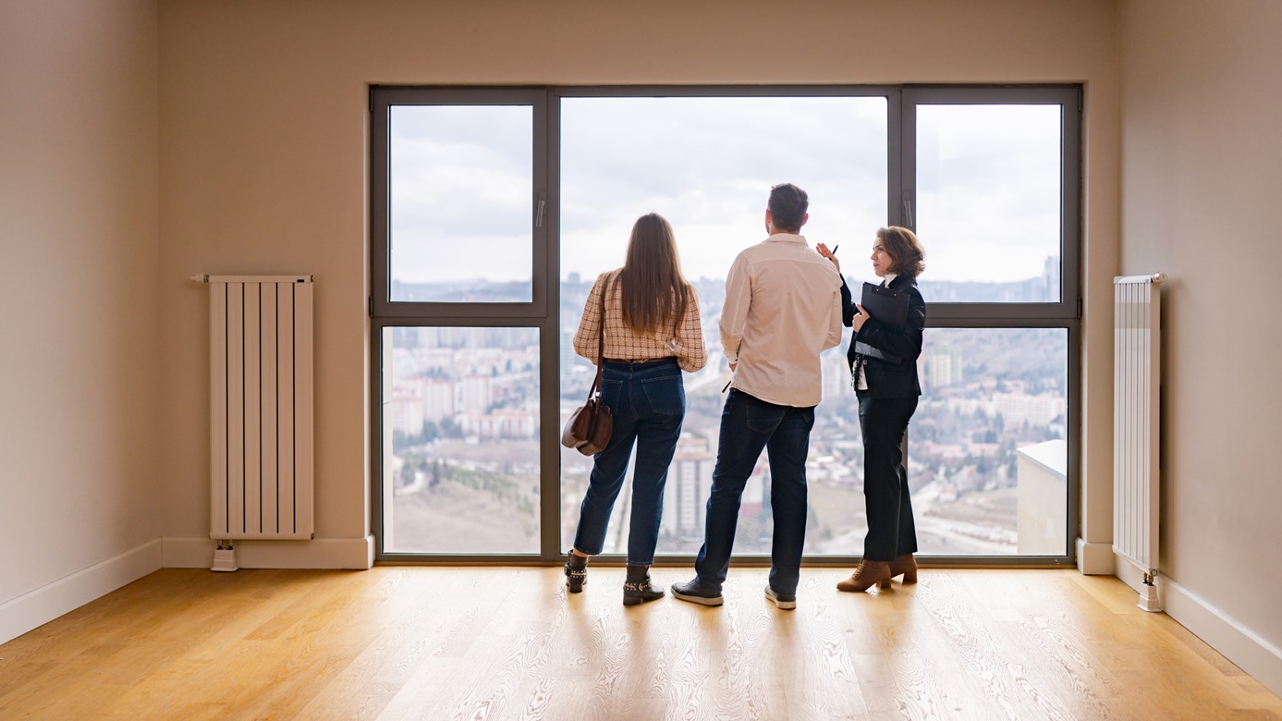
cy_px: 354
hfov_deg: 54.0
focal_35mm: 37
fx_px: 1258
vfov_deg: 32.0
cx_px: 642
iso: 100
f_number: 1.4
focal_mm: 35
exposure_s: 1/3200
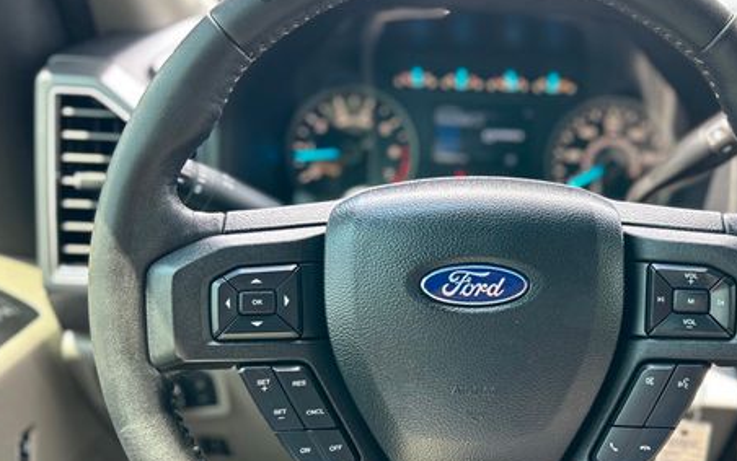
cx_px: 486
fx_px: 784
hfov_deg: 49.6
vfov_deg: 32.7
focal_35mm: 39
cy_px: 275
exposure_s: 1/121
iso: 100
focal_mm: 5.7
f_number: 1.5
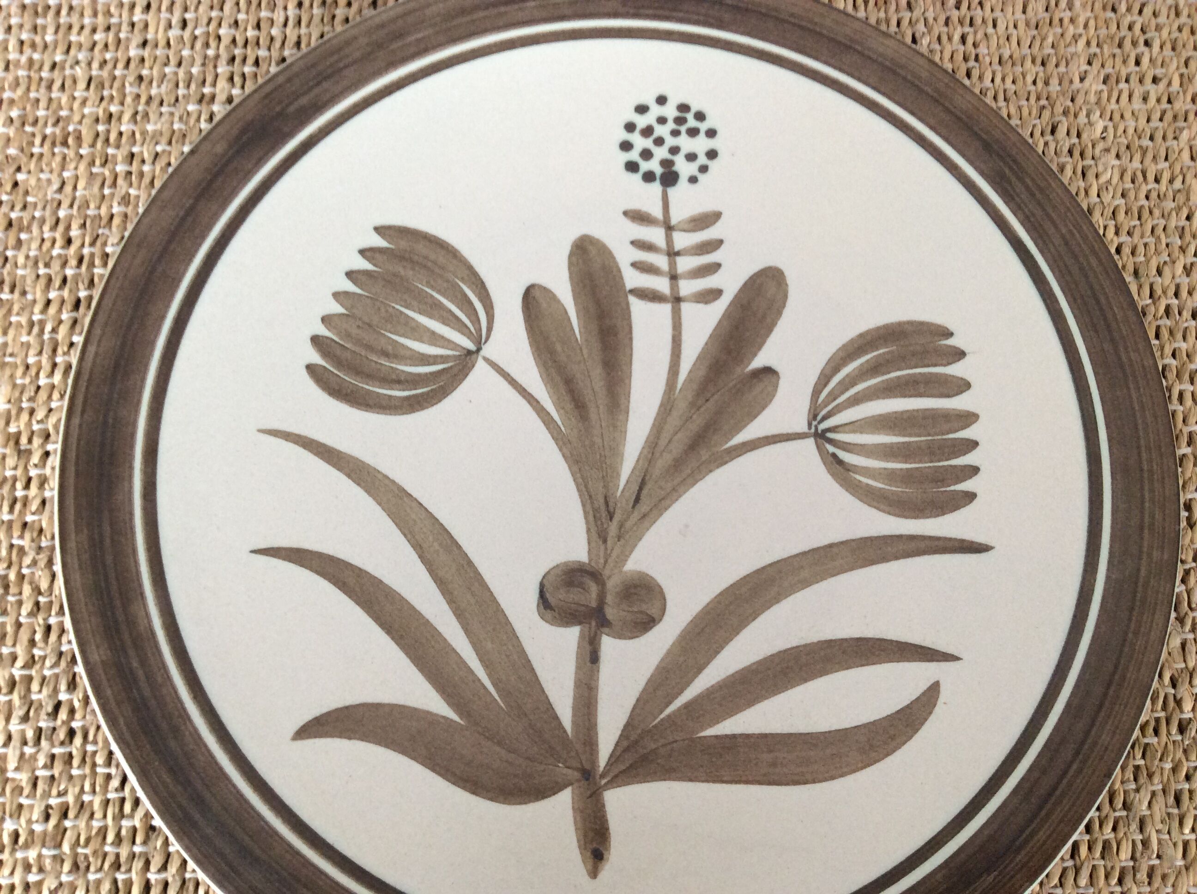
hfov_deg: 56.9
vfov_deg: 44.1
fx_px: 1105
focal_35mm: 32
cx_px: 598
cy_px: 447
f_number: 2.4
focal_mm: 3.3
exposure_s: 1/25
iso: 100
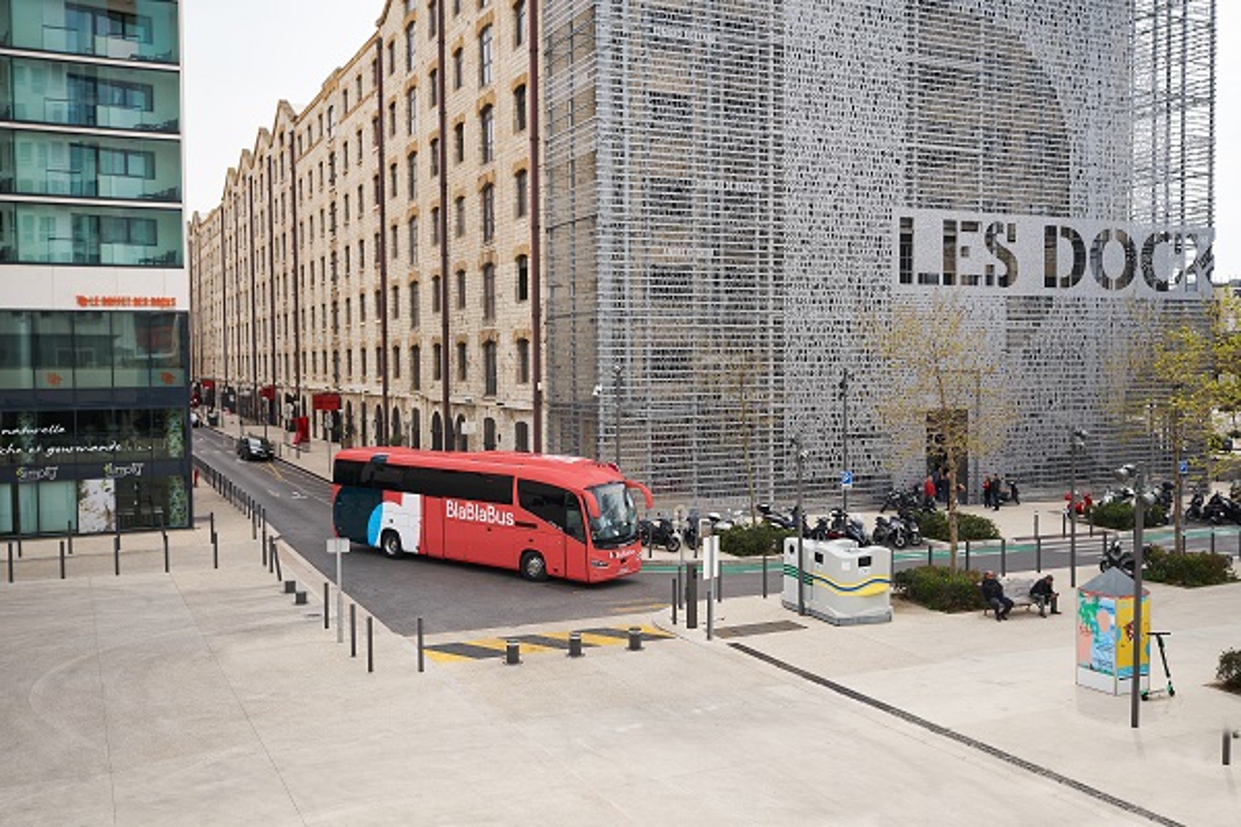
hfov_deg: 57.2
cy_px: 414
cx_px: 620
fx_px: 1137
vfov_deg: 40.0
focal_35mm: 33
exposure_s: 1/1000
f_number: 2.8
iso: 80
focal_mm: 33
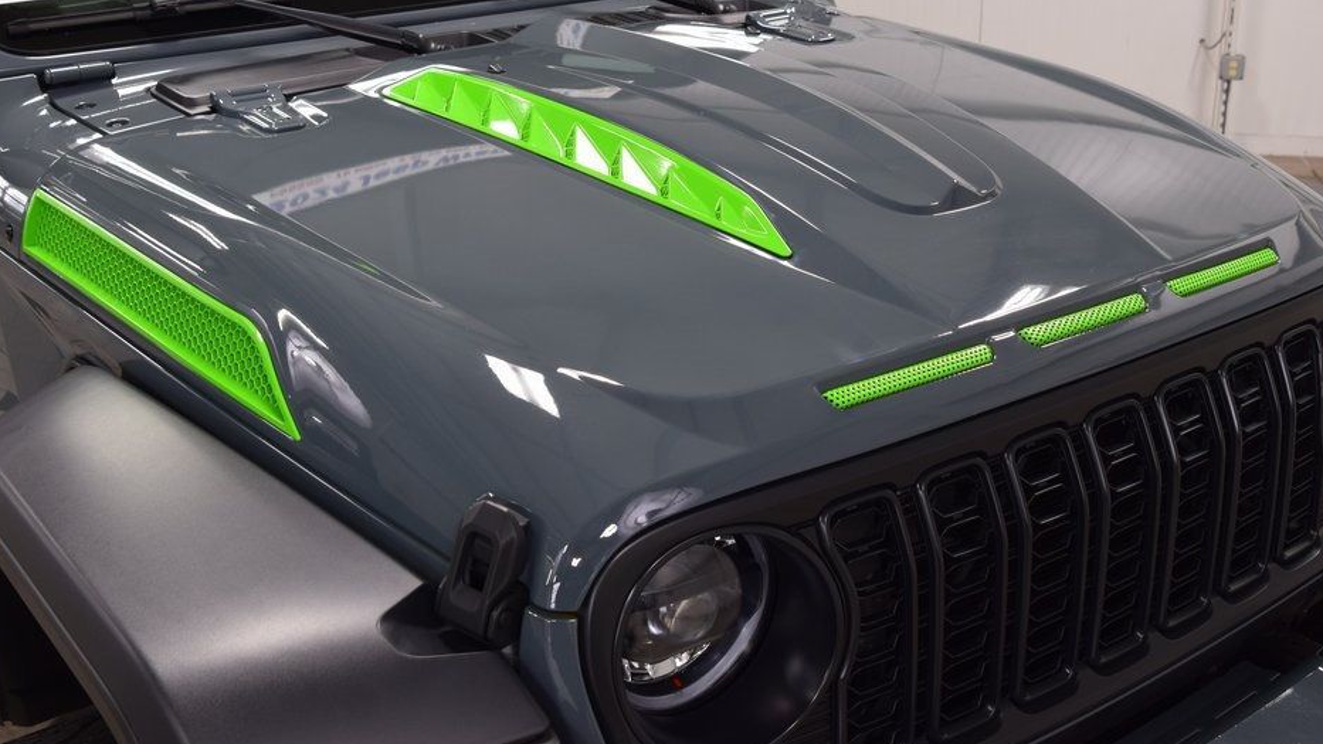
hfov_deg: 44.1
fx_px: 1634
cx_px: 668
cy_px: 274
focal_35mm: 47
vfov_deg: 25.6
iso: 400
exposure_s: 1/20
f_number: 6.3
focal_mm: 27
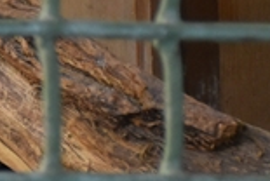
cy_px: -297
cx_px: -467
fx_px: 3712
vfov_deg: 2.8
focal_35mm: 494
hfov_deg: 4.1
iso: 1100
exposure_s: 1/60
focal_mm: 50
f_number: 4.8
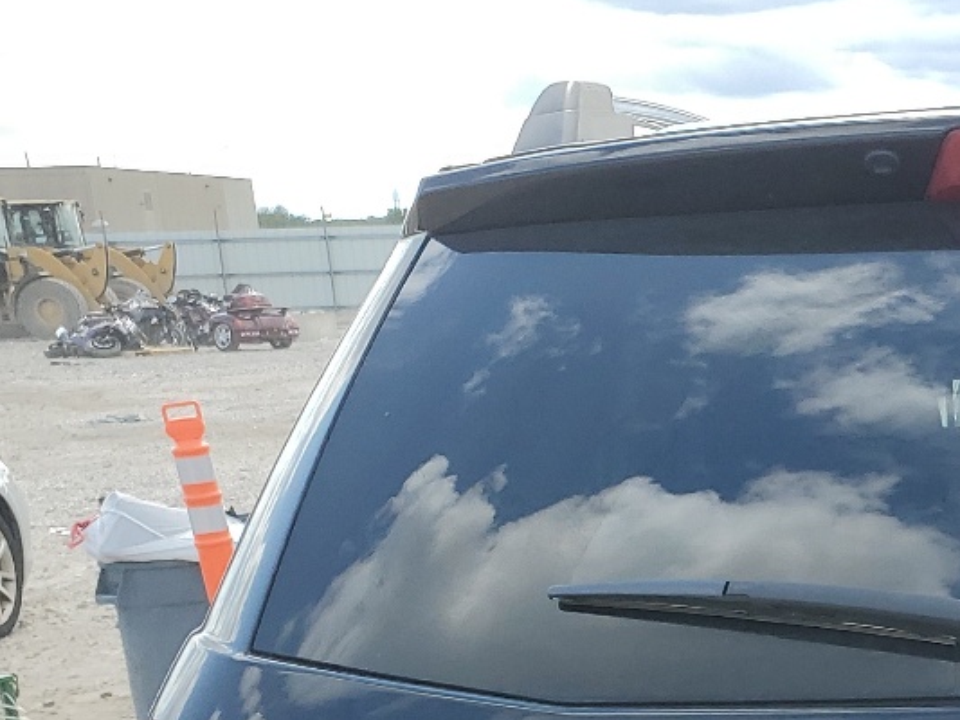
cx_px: 1196
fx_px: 2164
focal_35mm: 78
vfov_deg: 17.8
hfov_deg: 22.7
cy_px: 916
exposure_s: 1/1250
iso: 50
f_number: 1.5
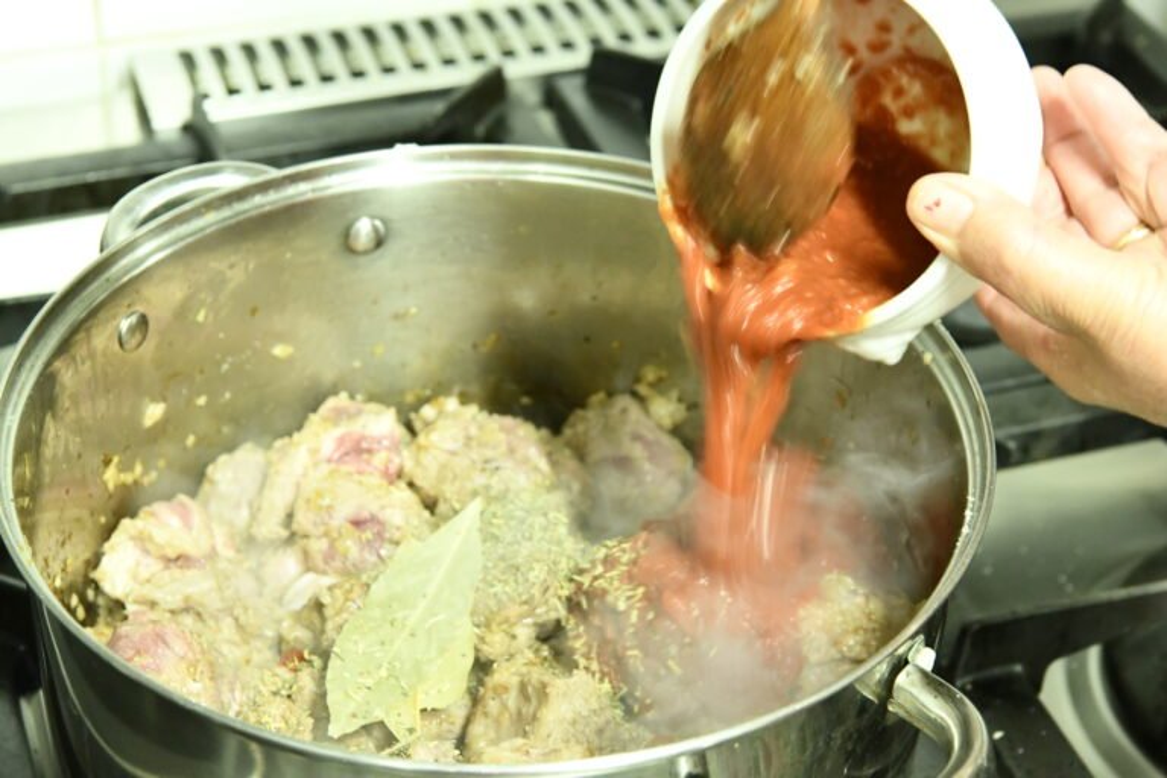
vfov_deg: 19.5
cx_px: 584
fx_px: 2269
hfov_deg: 28.8
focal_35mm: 70
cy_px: 389
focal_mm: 70
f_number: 9
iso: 10000
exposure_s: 1/25
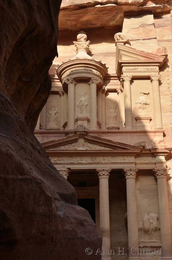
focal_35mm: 51
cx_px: 86
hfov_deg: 26.3
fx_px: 367
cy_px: 130
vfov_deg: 39.0
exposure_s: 1/160
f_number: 9
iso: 125
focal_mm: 34
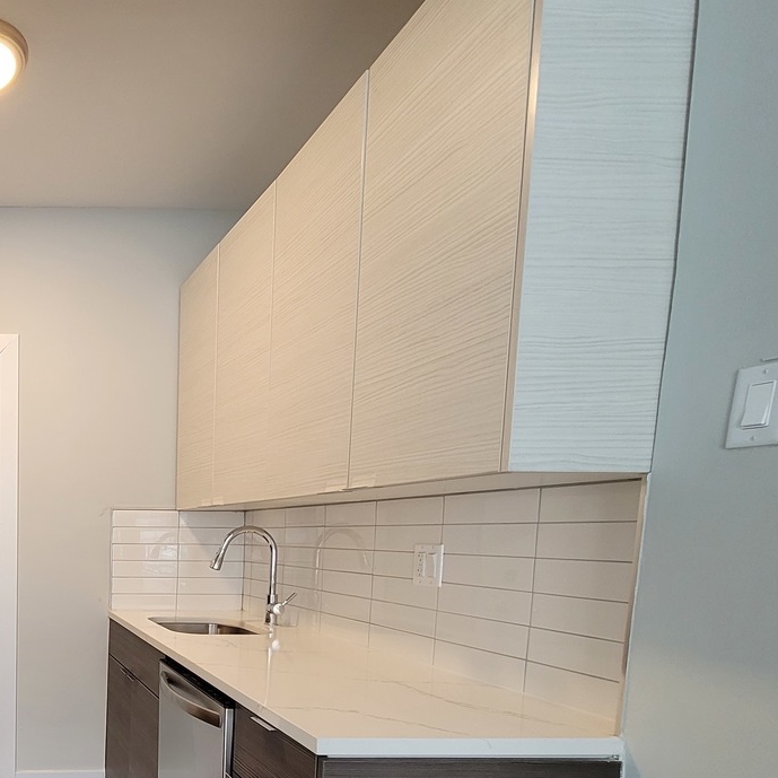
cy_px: 597
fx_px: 610
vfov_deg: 60.9
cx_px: -16
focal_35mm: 24
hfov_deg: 51.0
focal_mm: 2.2
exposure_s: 1/59
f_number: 2.2
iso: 250
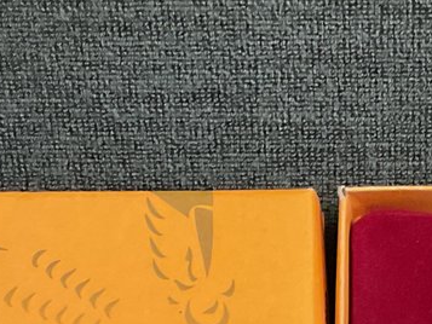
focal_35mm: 123
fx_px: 1536
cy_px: 529
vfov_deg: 11.4
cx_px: 356
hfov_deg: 15.9
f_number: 1.8
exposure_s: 1/40
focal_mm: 3
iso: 250
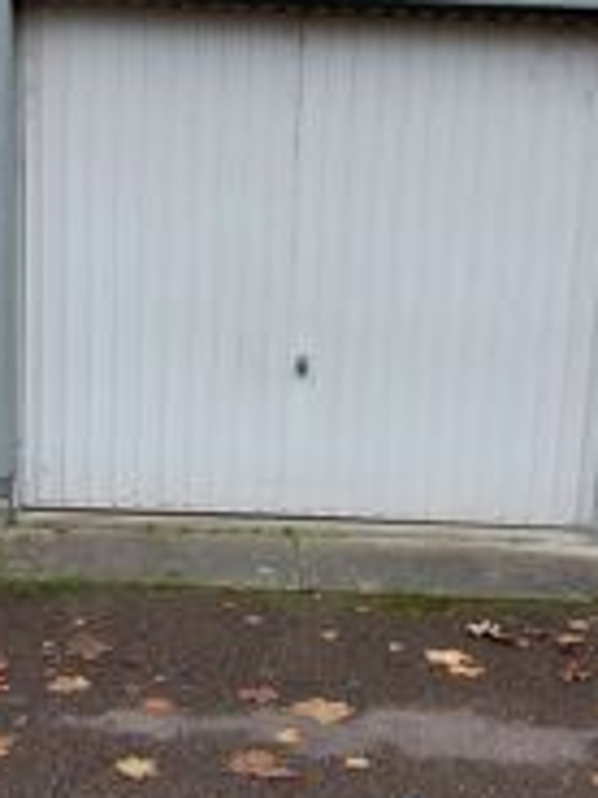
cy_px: 462
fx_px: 1336
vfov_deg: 33.2
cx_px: 217
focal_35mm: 58
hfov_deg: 25.1
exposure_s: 1/100
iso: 32
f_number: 1.8
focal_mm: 5.23
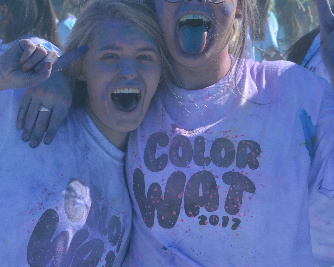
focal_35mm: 109
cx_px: 74
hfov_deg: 17.5
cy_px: 100
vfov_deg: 14.1
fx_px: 1077
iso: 100
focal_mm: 38
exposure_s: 1/320
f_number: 9
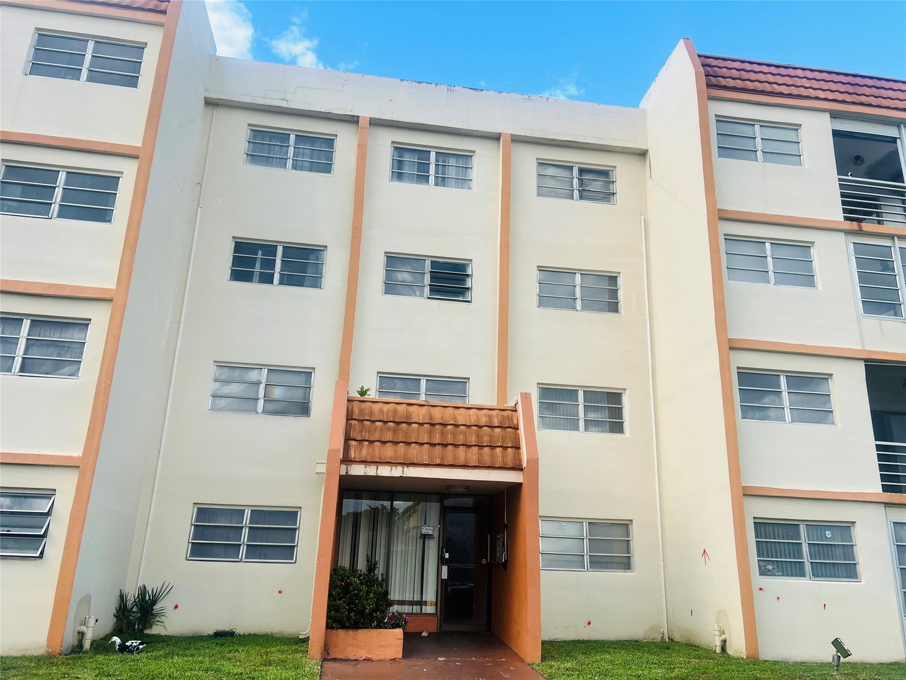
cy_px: 340
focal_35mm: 26
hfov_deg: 67.3
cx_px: 453
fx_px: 680
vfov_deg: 53.1
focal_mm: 5.7
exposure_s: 1/1431
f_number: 1.5
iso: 50
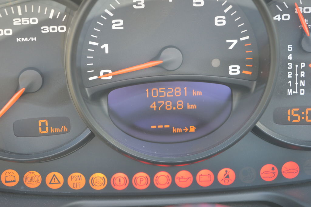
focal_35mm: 68
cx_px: 156
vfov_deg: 20.1
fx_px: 582
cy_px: 104
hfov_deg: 29.9
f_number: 5
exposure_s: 1/30
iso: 400
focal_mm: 45
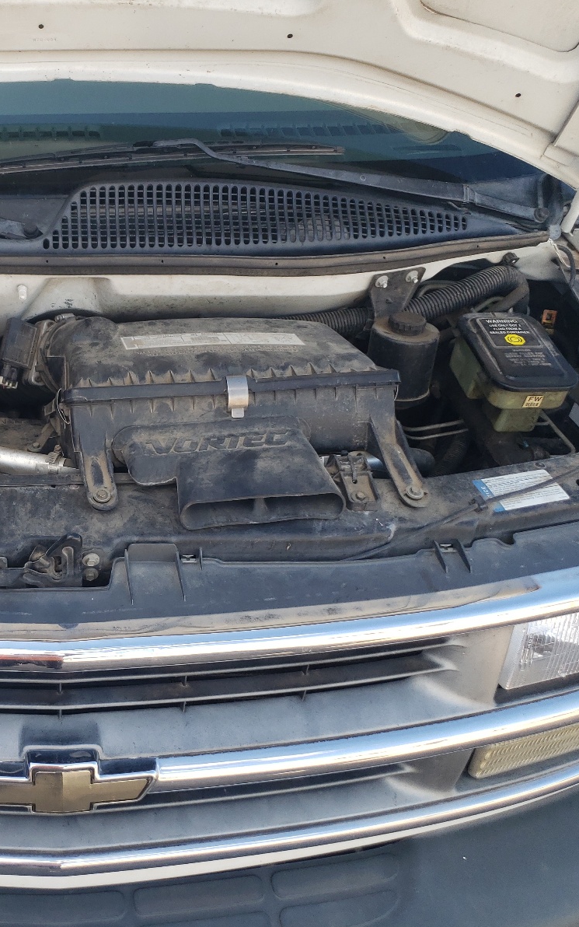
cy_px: 465
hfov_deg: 32.8
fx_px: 934
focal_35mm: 37
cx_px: 61
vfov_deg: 52.7
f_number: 1.5
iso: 50
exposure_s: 1/500
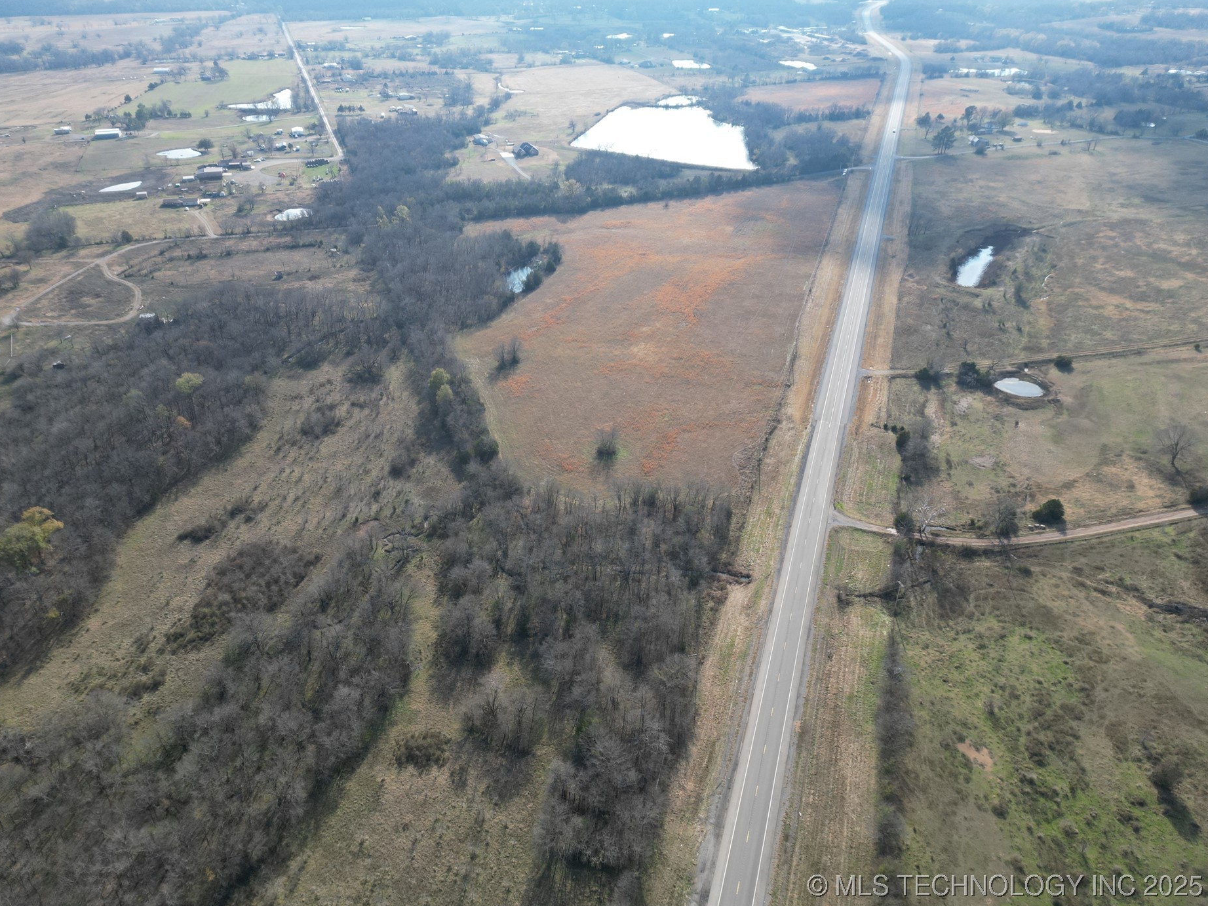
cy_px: 441
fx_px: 872
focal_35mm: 25
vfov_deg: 54.9
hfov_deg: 69.4
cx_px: 581
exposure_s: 1/1250
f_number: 1.7
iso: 100
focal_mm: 6.72
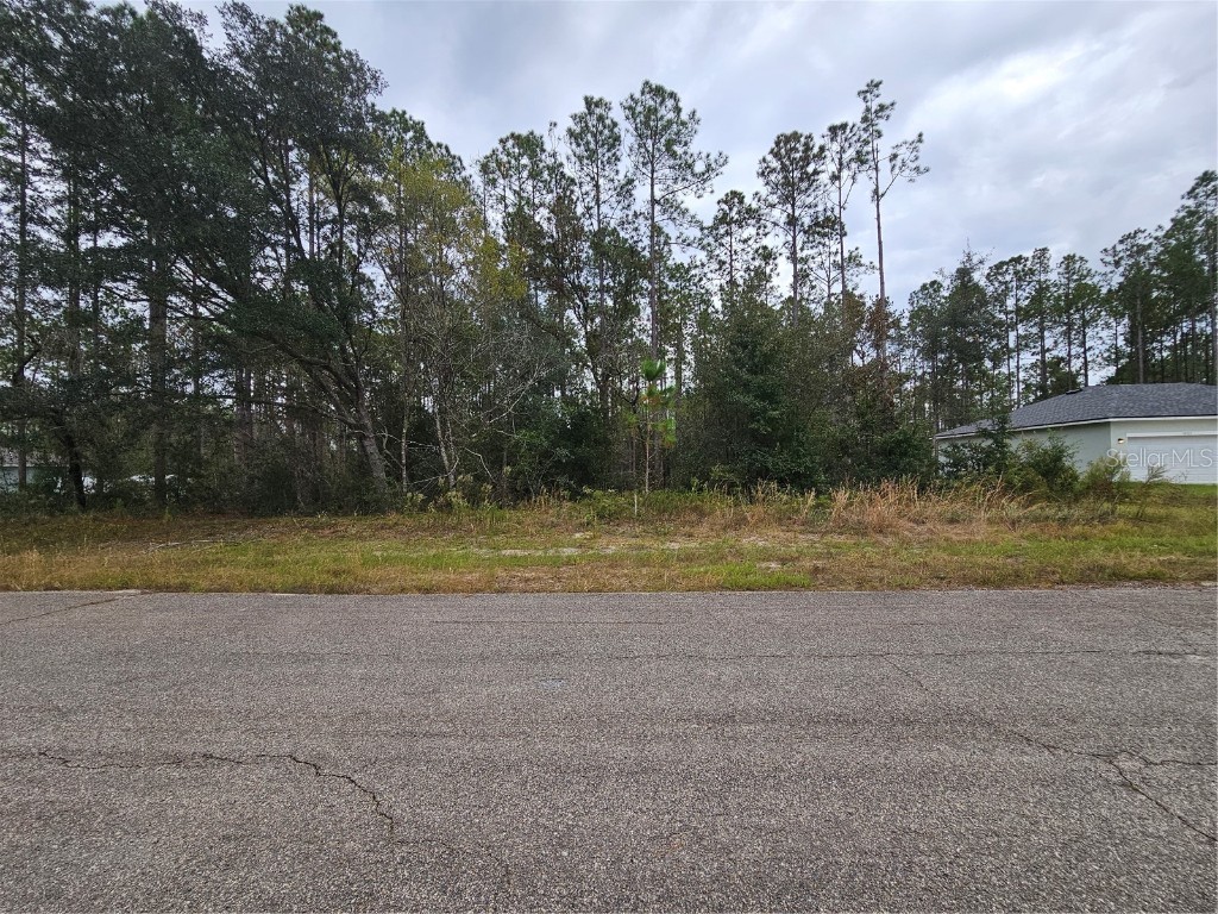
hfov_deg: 106.2
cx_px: 609
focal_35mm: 13
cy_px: 457
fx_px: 457
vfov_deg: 89.9
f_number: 2.2
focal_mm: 2.2
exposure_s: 1/1047
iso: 50
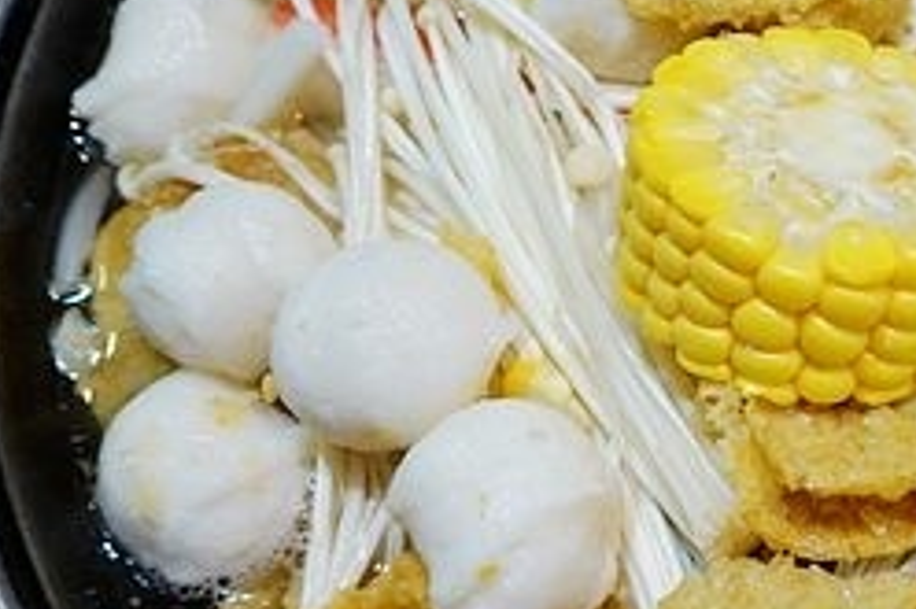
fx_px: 1602
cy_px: 327
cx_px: 824
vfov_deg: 21.5
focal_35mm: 63
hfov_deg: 30.5
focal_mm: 9
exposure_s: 1/30
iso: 250
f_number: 2.8
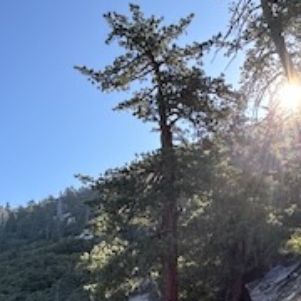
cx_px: 156
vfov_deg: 36.2
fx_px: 433
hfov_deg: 38.3
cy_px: 266
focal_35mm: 44
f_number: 2.2
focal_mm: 2.22
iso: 40
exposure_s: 1/340
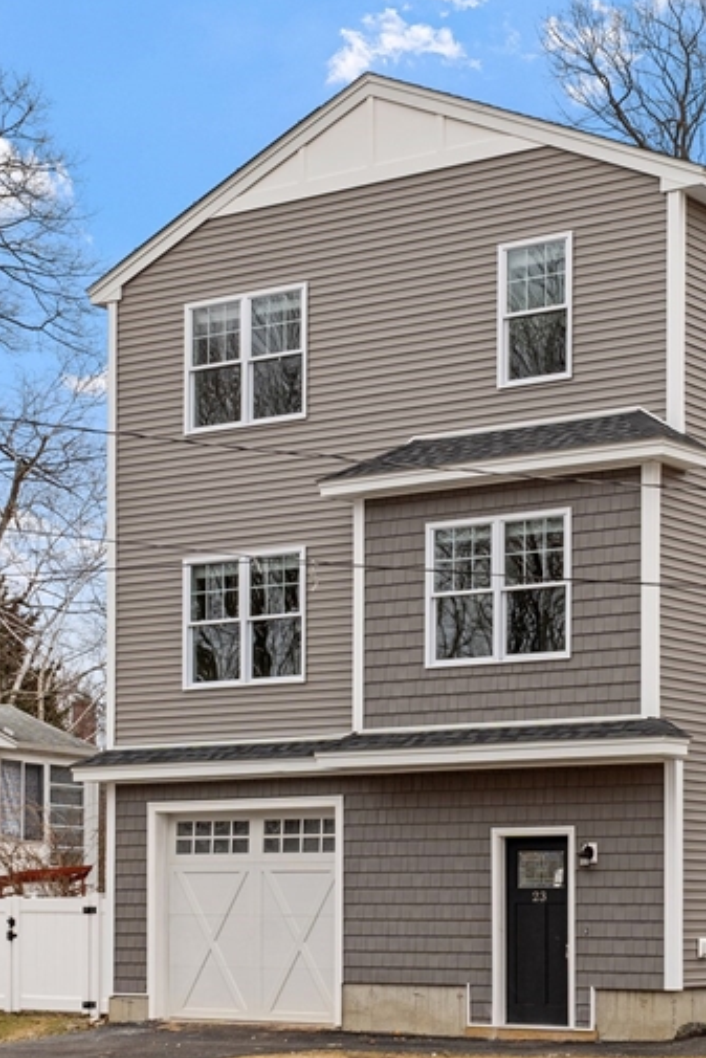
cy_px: 443
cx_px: 488
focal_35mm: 77
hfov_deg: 17.7
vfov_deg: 26.3
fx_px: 2263
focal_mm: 38
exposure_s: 1/200
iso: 100
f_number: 8
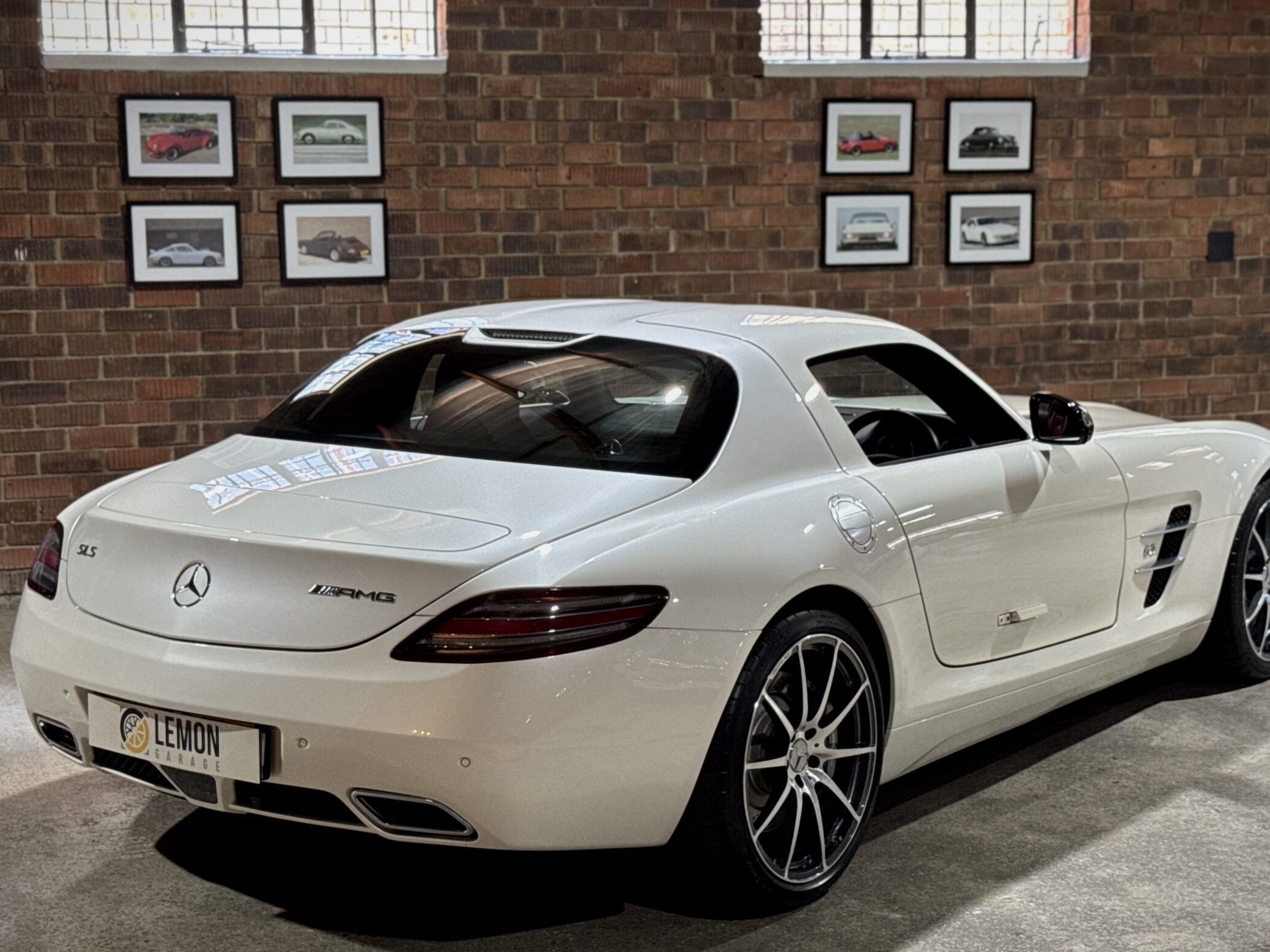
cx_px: 655
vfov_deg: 24.8
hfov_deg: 32.7
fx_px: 2164
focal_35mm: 59
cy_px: 491
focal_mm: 6.76
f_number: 1.78
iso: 160
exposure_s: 1/50
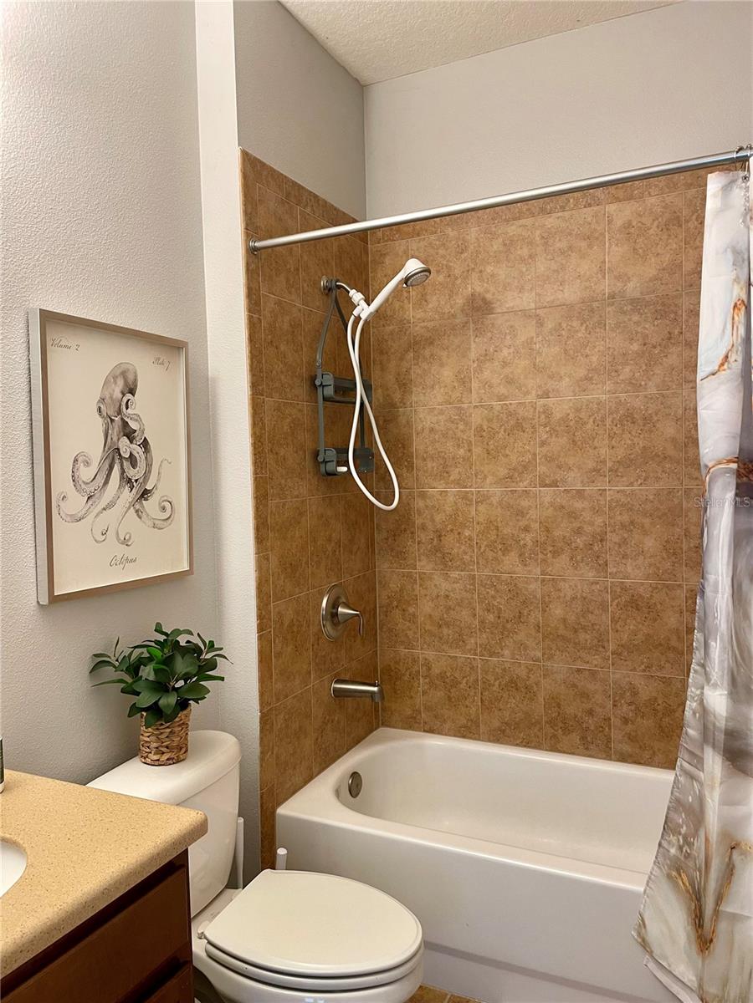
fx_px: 754
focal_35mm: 26
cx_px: 376
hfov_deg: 53.1
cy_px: 502
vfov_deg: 67.3
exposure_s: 1/60
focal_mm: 4.2
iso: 80
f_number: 1.6
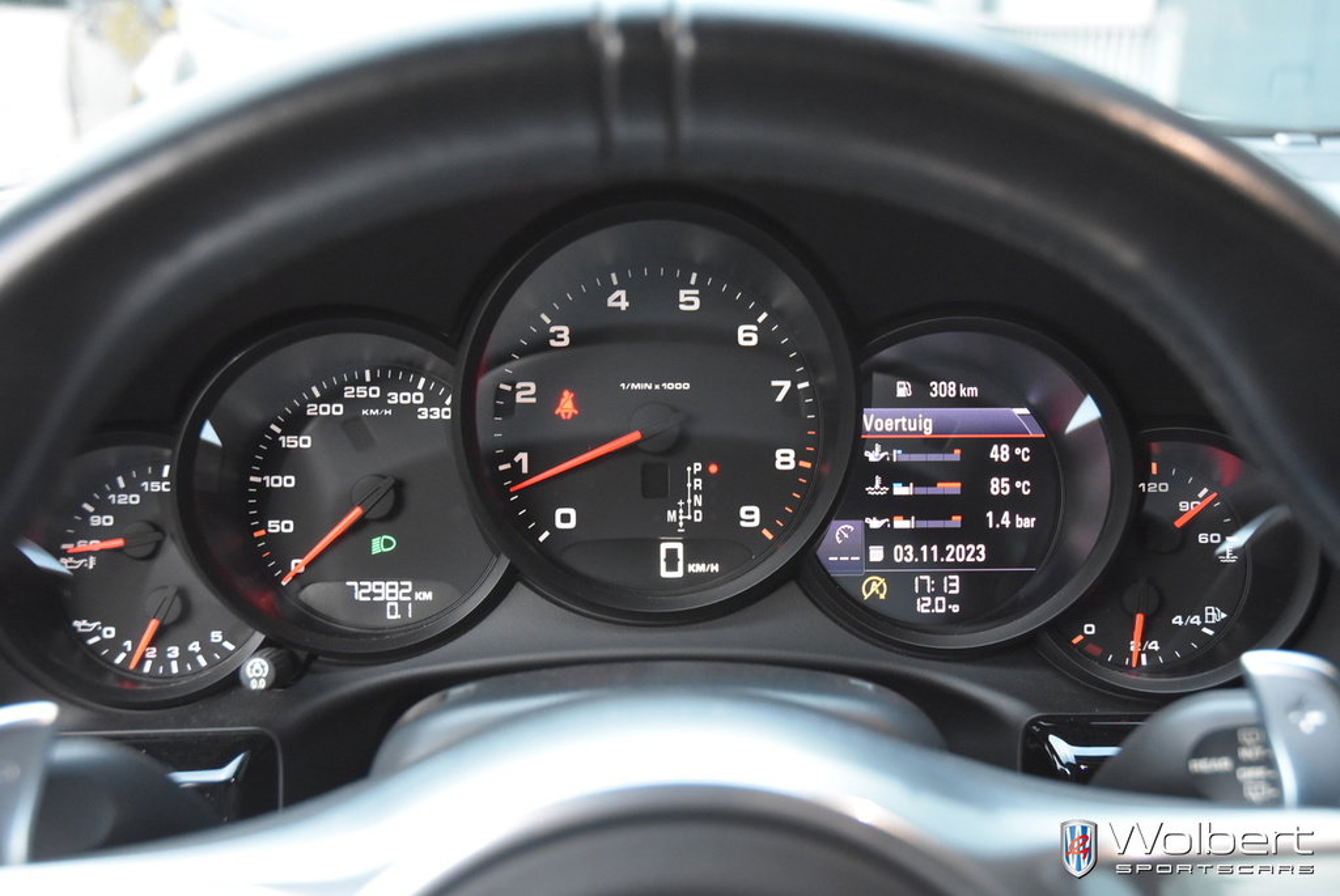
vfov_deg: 29.0
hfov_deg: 42.3
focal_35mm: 46
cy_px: 448
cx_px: 670
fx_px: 1733
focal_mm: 31
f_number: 4
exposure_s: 1/60
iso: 2800
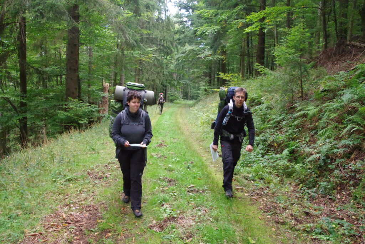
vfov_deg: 47.9
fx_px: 274
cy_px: 122
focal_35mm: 27
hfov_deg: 67.4
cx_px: 182
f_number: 7.1
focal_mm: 18
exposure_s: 1/250
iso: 6400
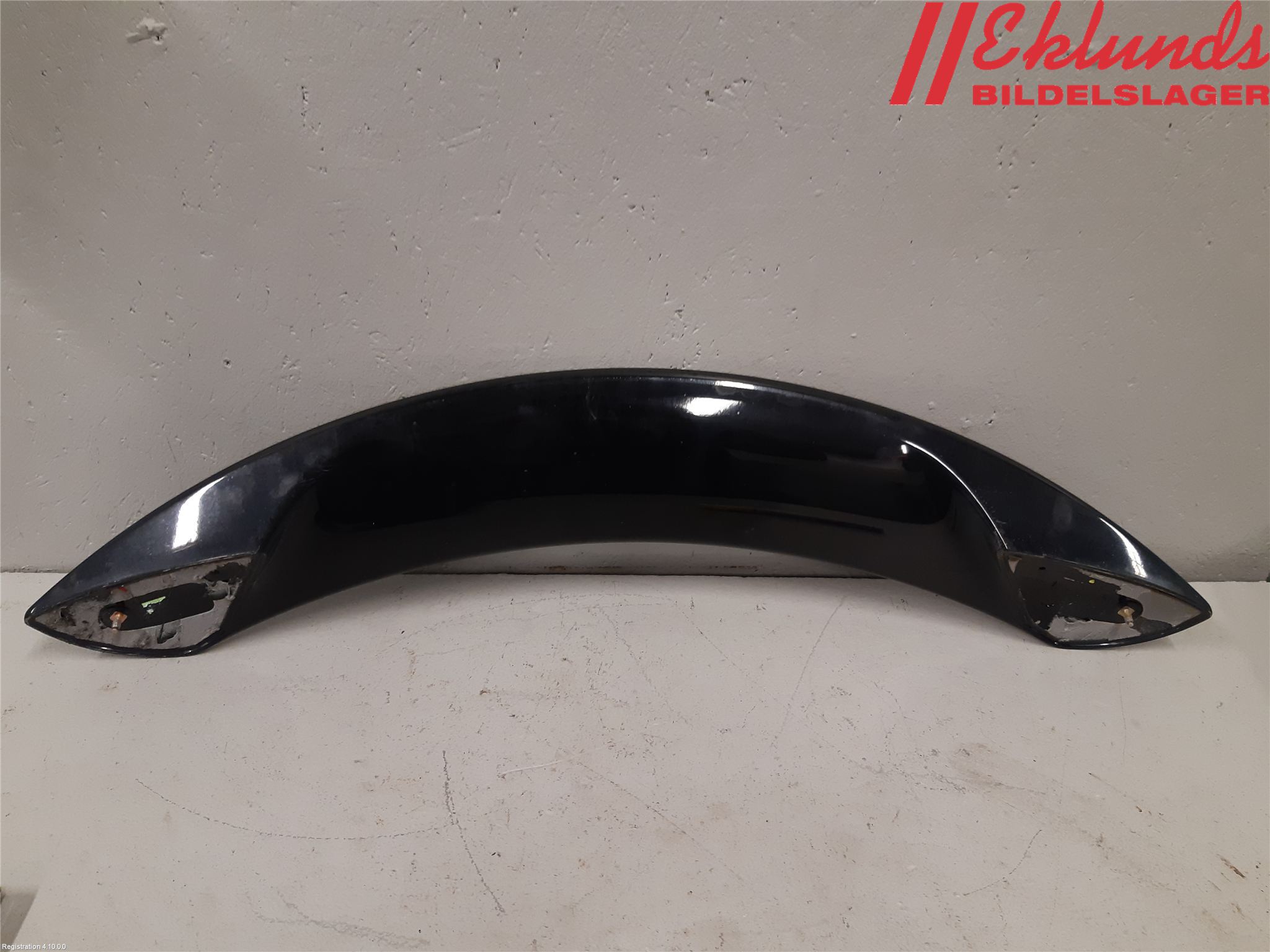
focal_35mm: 26
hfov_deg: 67.3
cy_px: 476
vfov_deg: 53.1
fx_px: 954
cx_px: 635
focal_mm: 3.93
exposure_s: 1/50
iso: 125
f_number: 1.7
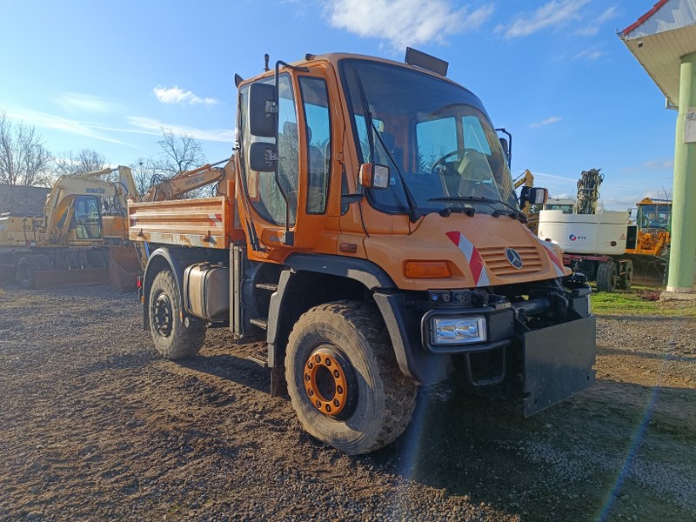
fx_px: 483
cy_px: 261
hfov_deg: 71.6
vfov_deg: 56.8
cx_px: 348
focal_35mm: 24
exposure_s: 1/765
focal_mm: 5.59
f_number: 1.88
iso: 52
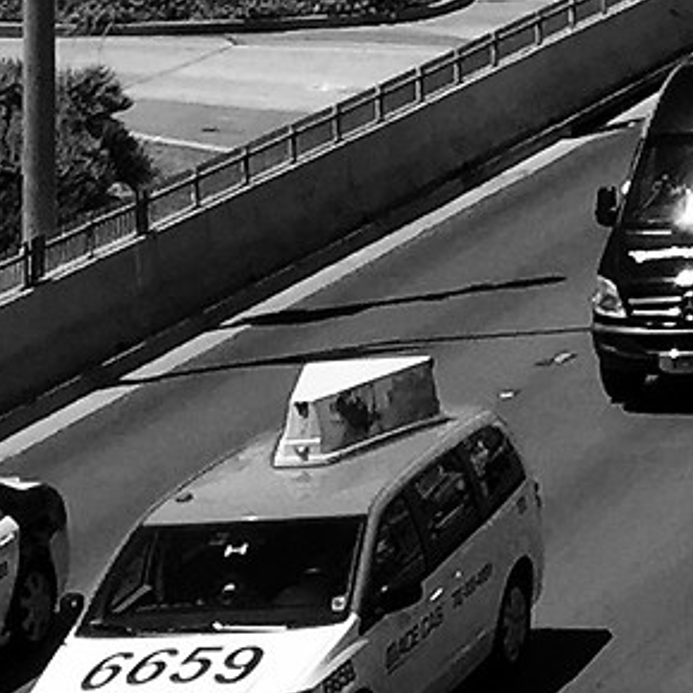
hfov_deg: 7.4
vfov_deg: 7.9
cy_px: -726
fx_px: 4802
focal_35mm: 212
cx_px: 1979
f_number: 2.2
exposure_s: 1/2326
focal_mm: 4.15
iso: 32
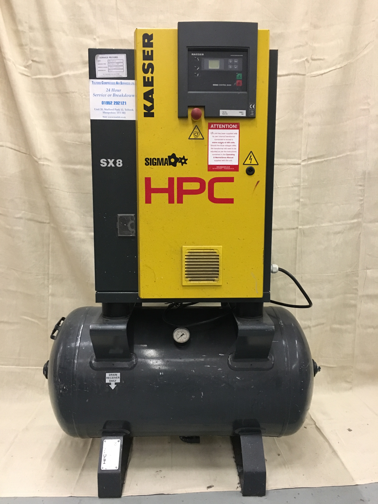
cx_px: 189
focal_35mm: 29
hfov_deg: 48.2
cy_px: 252
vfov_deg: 61.7
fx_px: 422
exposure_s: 1/17
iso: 250
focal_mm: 4.15
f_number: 2.2
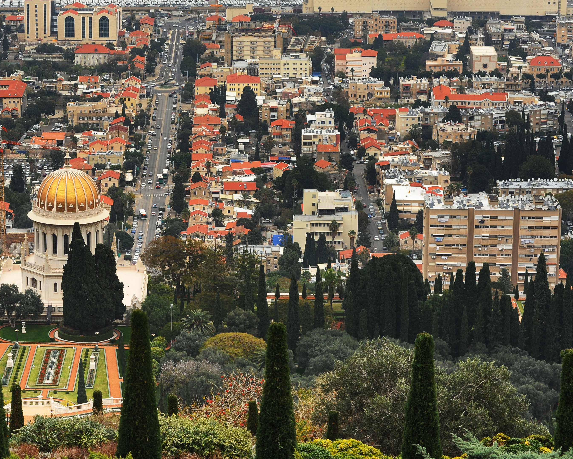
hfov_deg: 16.2
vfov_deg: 13.1
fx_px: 2001
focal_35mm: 118
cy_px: 191
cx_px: 126
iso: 320
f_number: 7.1
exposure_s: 1/250
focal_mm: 80
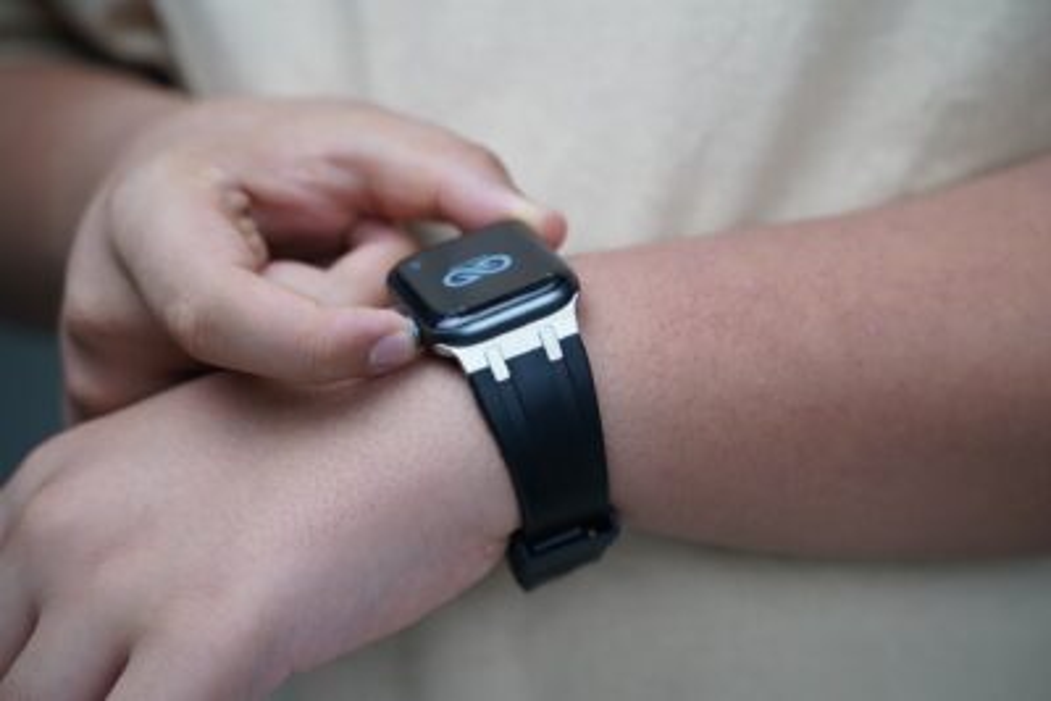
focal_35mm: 68
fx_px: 1986
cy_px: 350
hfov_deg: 29.6
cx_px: 526
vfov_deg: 20.0
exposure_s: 1/80
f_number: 4
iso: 500
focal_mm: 68
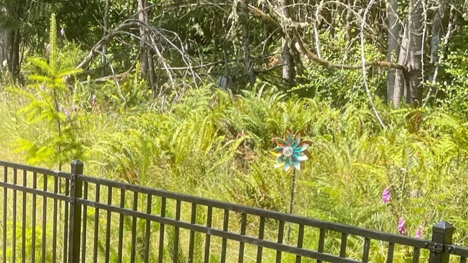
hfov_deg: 25.5
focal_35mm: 80
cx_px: 24
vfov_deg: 14.6
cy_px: 322
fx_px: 993
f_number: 1.6
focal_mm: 4.2
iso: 32
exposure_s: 1/678
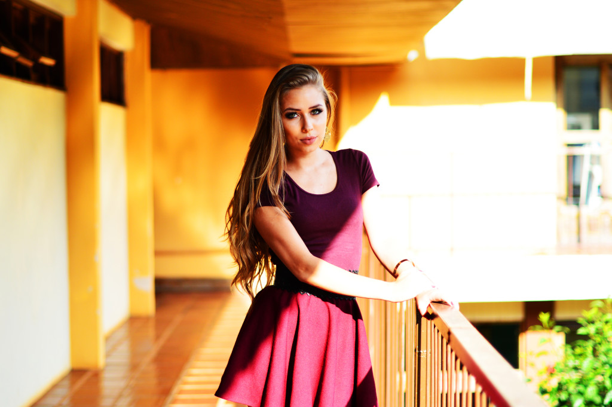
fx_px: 1274
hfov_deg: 27.0
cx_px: 306
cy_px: 204
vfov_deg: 18.2
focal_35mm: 75
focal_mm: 50
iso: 100
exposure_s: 1/1250
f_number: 1.4
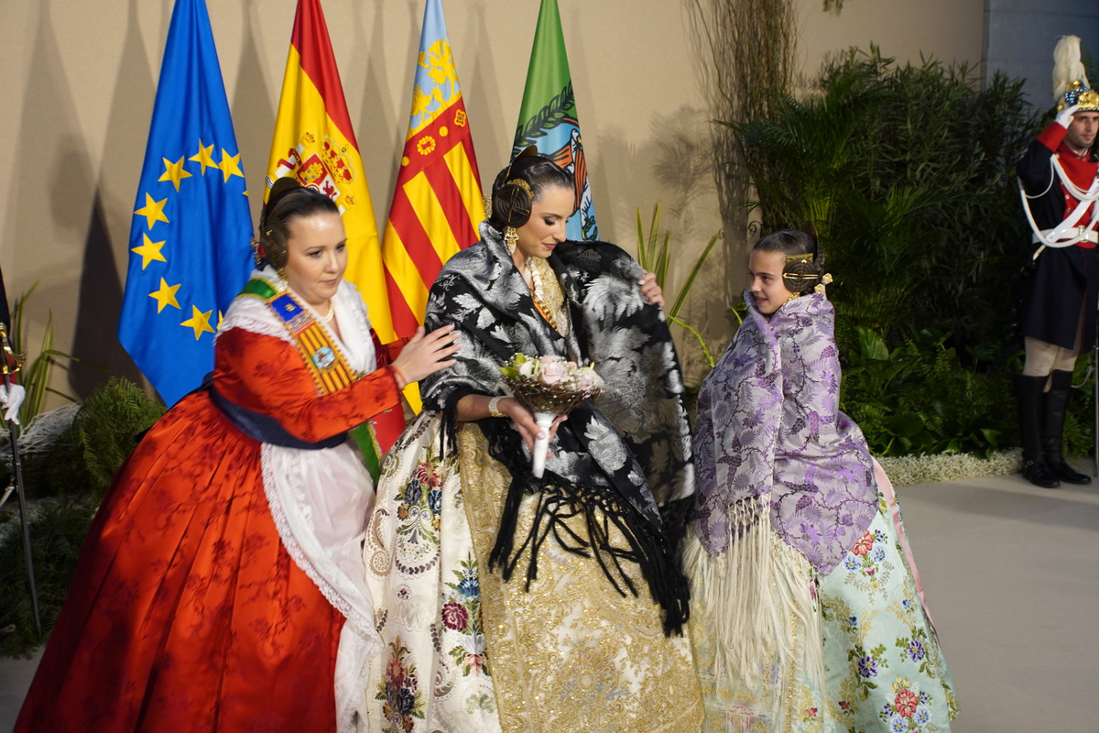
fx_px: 1282
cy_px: 366
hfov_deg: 46.4
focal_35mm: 42
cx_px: 550
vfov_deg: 31.9
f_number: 4.5
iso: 250
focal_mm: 28
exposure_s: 1/60
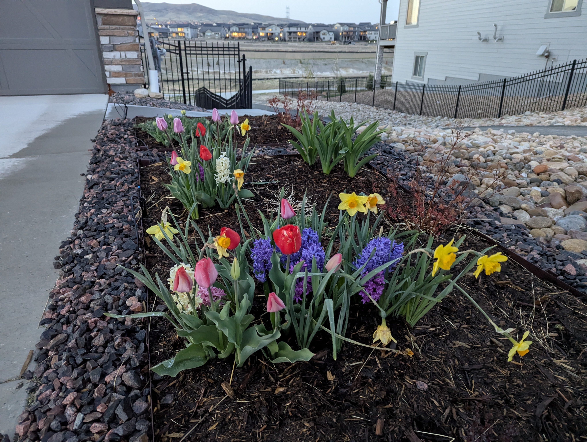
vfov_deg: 56.9
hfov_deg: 71.5
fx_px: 408
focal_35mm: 24
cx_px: 294
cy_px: 221
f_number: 1.85
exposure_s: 1/40.8
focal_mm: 6.81
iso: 1734
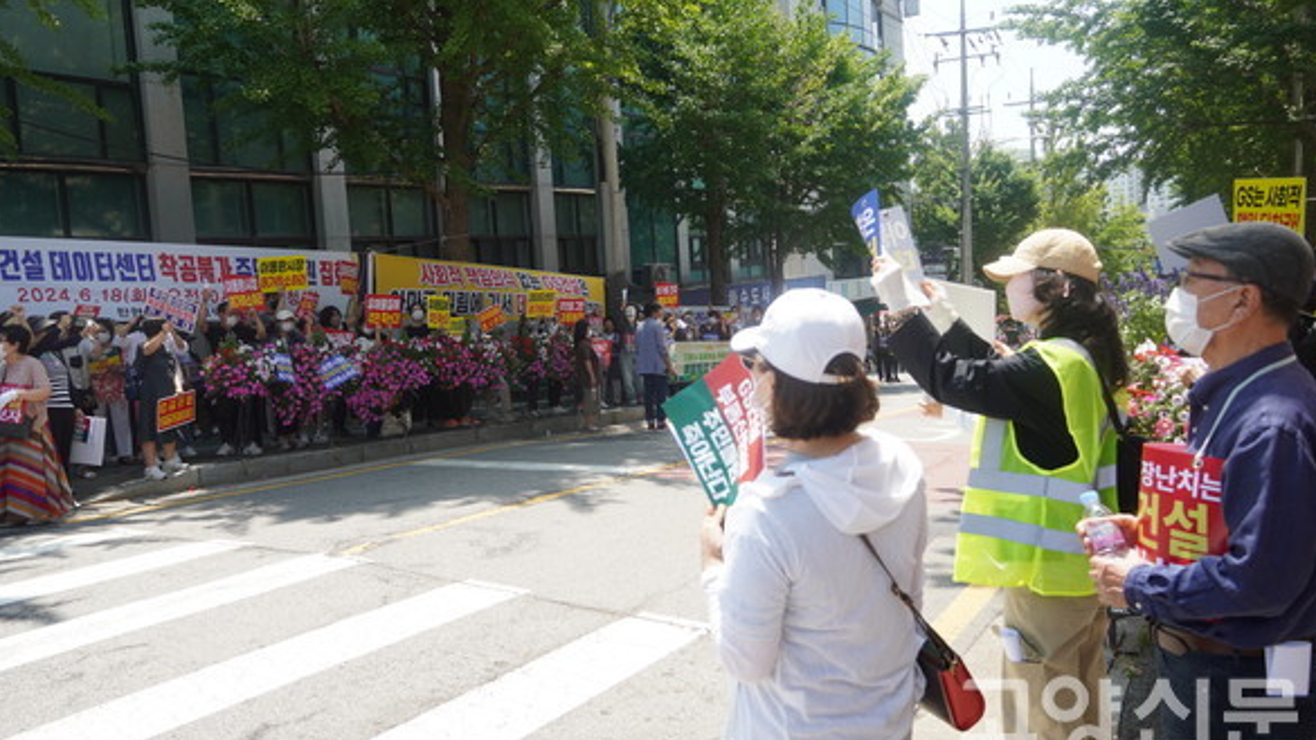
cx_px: 657
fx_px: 1012
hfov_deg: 66.1
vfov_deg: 40.2
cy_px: 355
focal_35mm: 29
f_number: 4
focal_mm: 18
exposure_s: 1/400
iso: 125
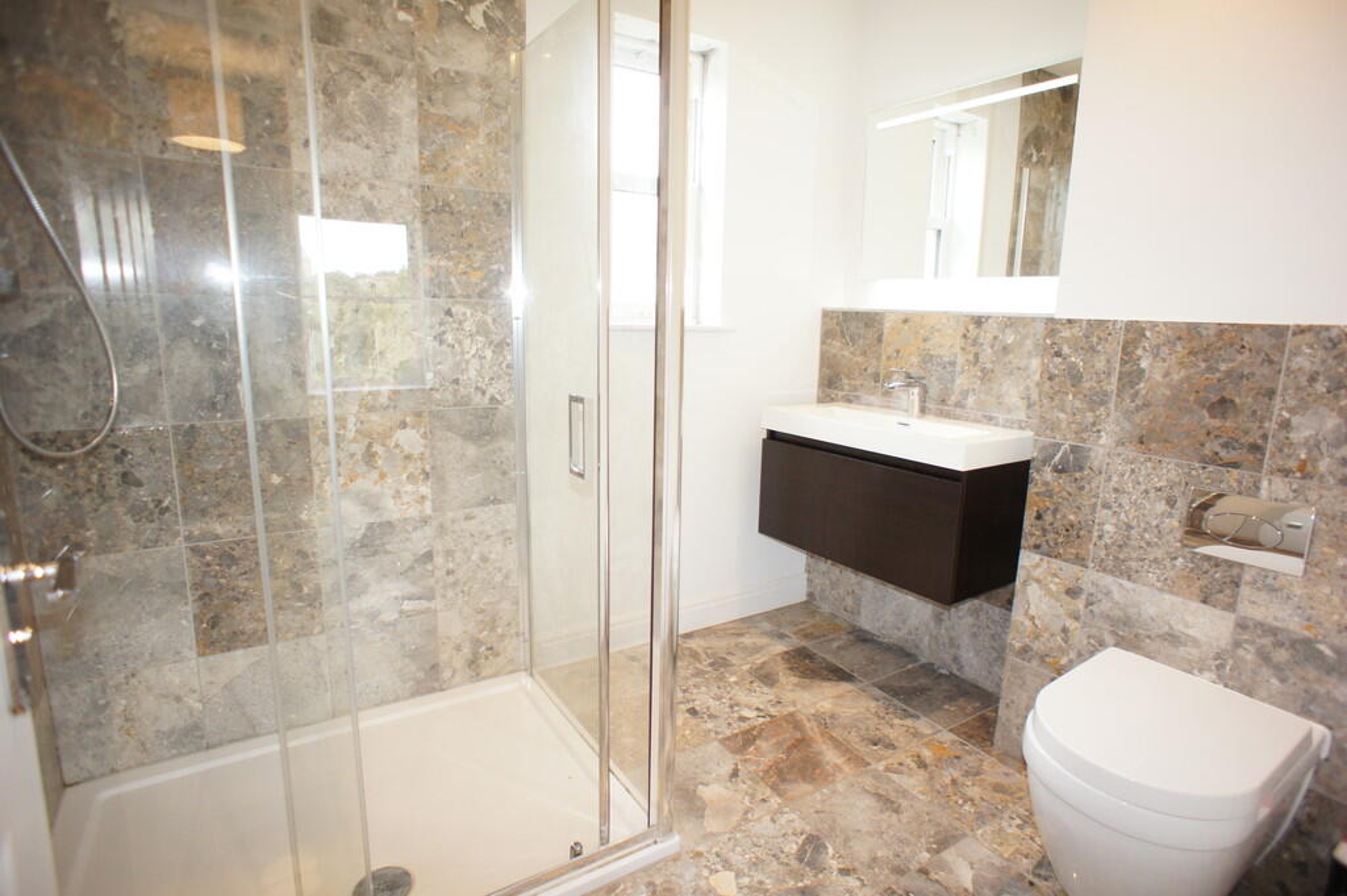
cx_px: 674
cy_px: 448
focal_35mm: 24
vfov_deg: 53.1
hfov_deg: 73.8
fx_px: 897
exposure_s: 1/60
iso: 320
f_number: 2.8
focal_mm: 16
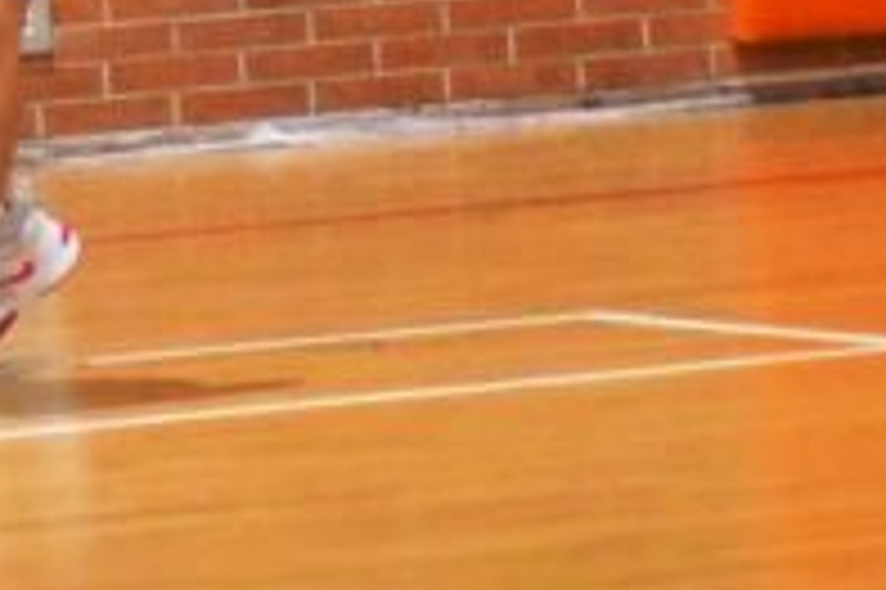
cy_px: 45
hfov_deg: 3.9
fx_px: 13033
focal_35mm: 530
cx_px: -360
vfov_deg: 2.6
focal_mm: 100
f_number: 4
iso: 16000
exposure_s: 1/800
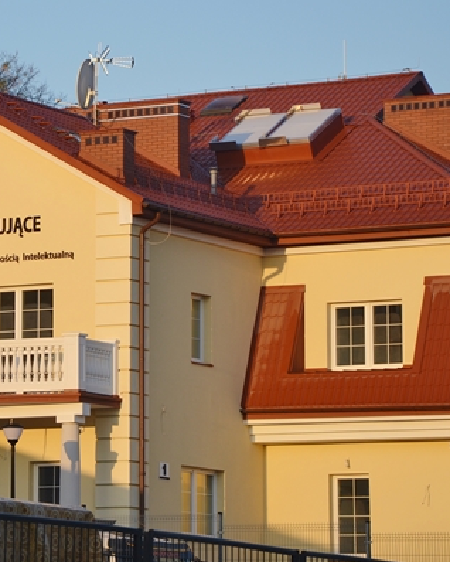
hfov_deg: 8.5
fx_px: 3006
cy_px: 280
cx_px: 92
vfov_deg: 10.7
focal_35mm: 181
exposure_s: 1/160
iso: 100
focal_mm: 85
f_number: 6.3
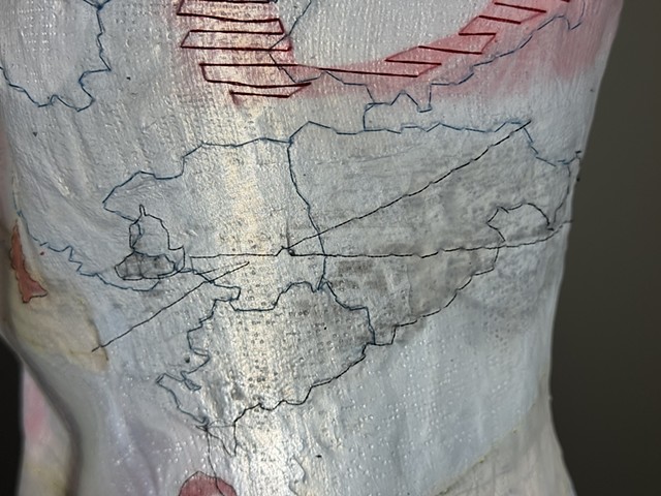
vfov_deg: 30.3
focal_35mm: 48
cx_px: 330
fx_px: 917
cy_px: 248
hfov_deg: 39.7
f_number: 1.8
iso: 64
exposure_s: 1/900
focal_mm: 6.8
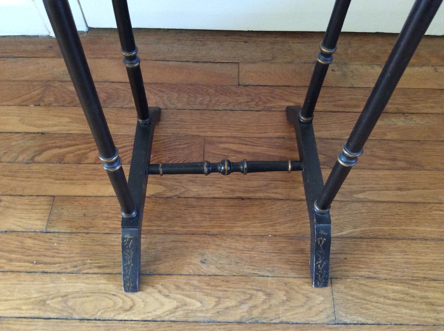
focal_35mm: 32
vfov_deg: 44.1
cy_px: 166
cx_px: 222
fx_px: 410
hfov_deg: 56.9
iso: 320
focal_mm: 3.3
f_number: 2.4
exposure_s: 1/20
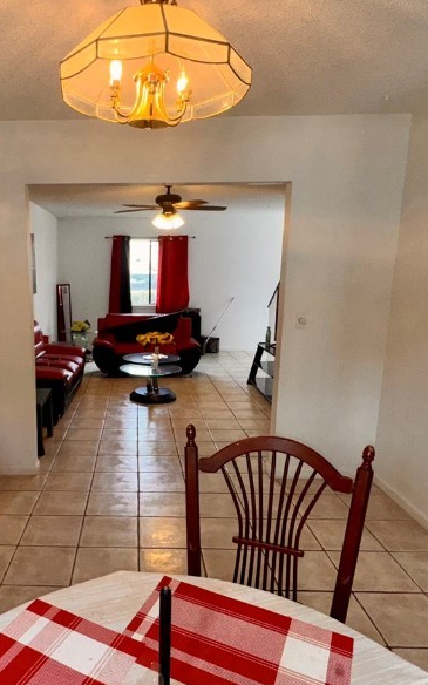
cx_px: 118
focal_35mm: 26
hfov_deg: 46.3
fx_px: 485
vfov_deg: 70.3
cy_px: 369
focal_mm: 2.22
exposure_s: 1/120
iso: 80
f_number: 2.2
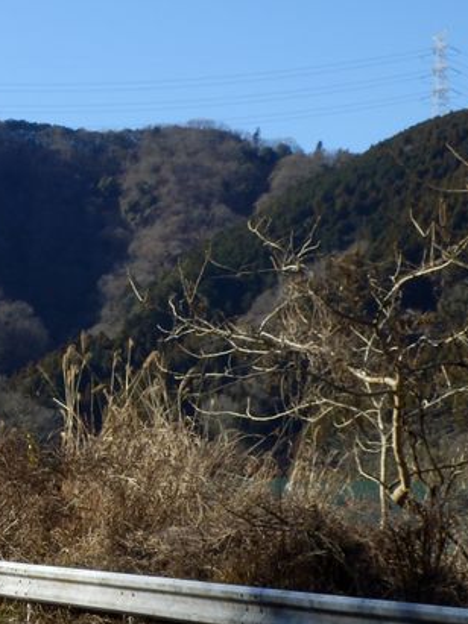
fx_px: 2002
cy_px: 305
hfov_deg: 13.2
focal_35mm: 111
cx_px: 5
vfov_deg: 17.7
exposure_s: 1/500
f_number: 4.5
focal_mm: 10
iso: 80
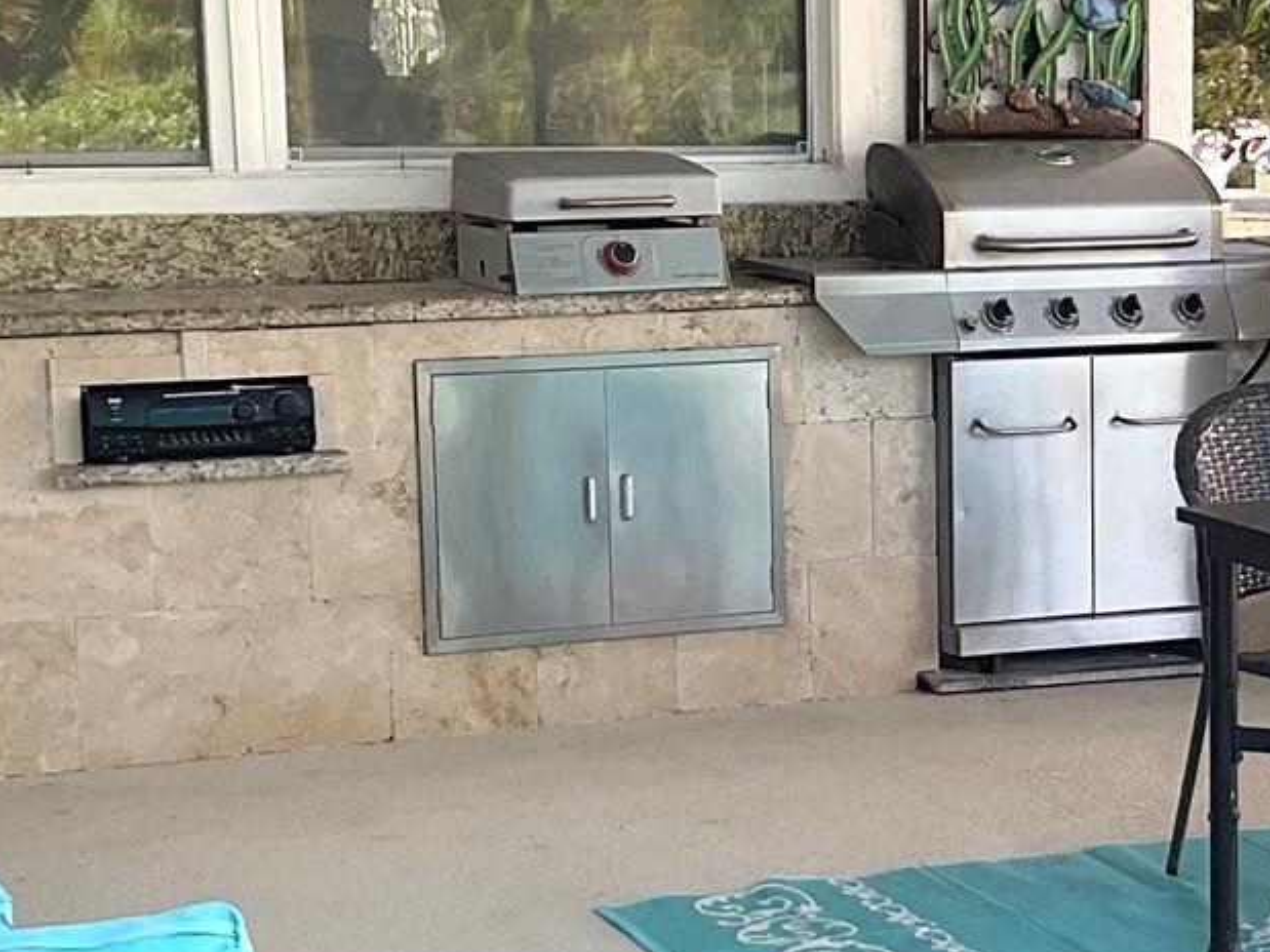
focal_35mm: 96
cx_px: 1227
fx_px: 3521
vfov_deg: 15.4
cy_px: 556
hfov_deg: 19.9
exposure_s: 1/120
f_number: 1.8
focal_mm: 3
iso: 16
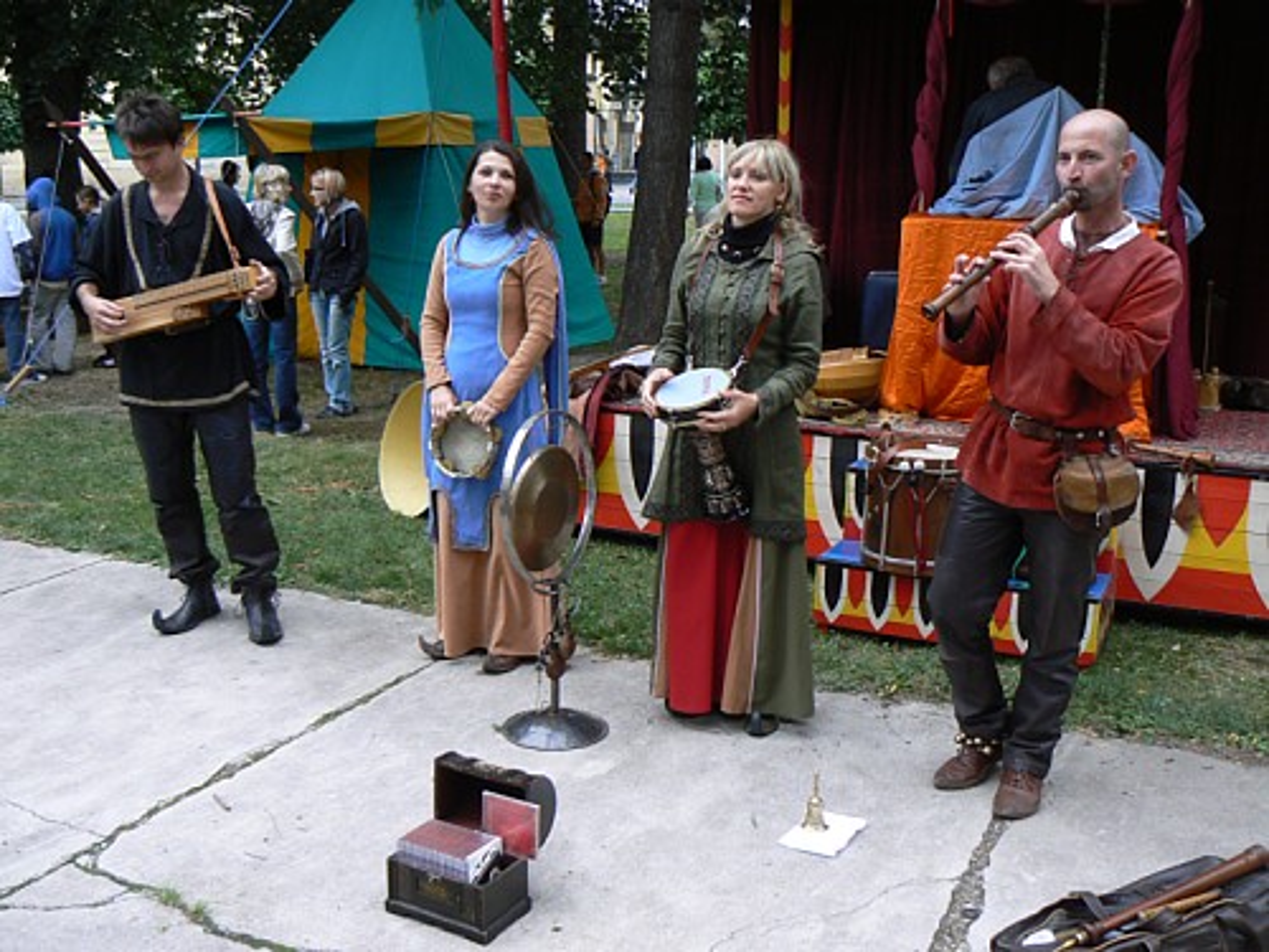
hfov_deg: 51.4
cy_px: 476
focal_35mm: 36
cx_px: 634
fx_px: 1320
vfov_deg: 39.7
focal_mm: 6
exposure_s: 1/50
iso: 80
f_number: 2.8
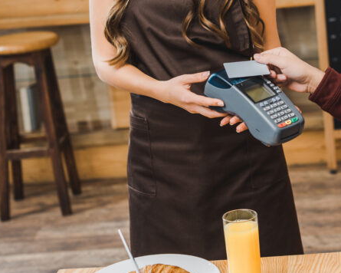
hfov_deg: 17.7
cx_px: 252
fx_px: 1090
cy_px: 37
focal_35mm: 108
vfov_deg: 14.2
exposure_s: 1/200
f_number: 3.5
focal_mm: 50
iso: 200
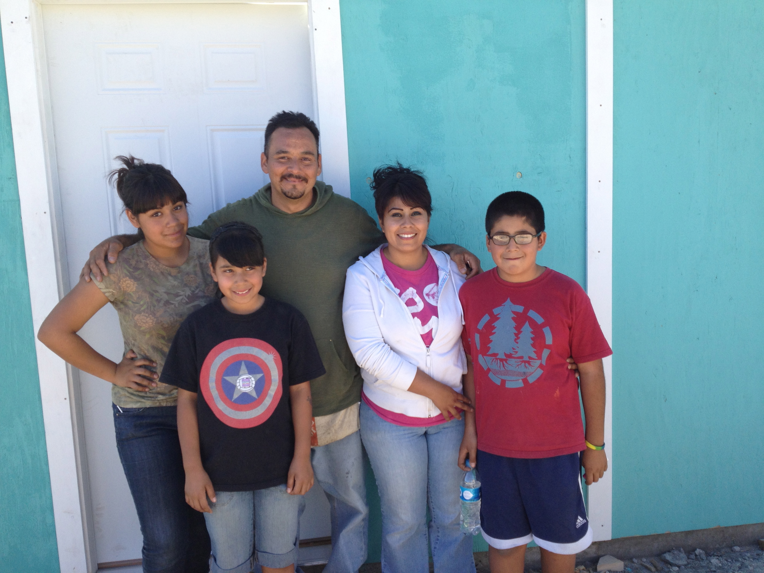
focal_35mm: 35
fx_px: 772
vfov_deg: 40.7
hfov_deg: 52.6
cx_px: 382
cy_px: 286
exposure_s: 1/403
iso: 50
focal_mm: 4.28
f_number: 2.4
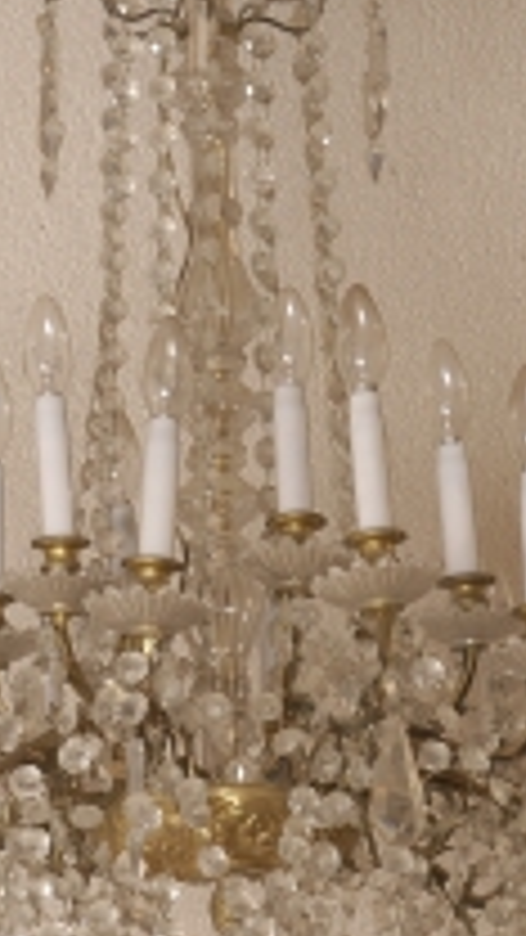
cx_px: 207
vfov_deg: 9.3
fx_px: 5753
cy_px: 369
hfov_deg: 5.2
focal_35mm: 232
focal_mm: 60
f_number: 11
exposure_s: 1/30
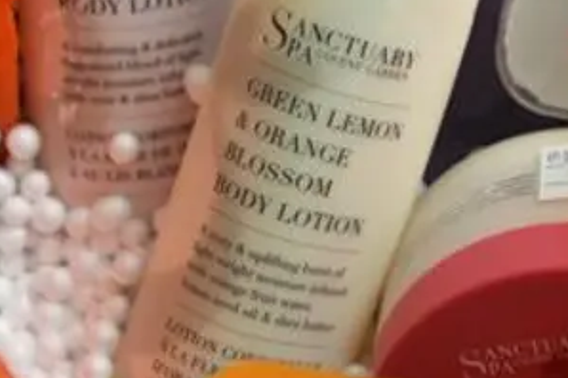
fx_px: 2396
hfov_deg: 13.5
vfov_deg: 8.9
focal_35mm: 152
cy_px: -38
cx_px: 436
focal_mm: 58
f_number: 4
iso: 200
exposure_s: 1/100
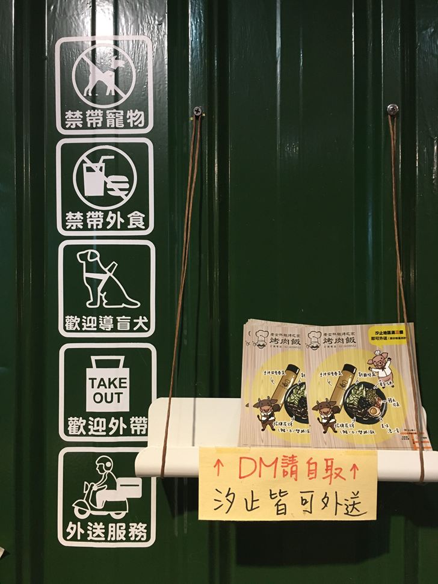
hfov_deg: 48.2
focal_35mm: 29
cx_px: 219
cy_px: 292
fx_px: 489
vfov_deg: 61.7
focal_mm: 4.15
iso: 200
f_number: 2.2
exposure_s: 1/24
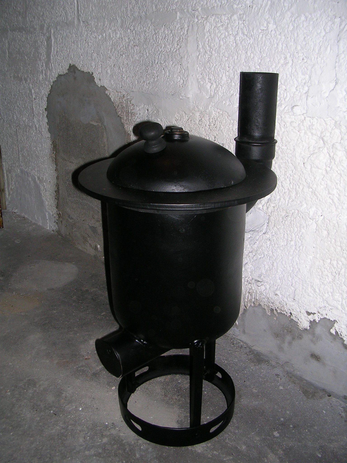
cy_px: 232
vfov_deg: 49.0
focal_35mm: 38
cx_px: 174
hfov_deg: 37.7
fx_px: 508
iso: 50
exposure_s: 1/60.1
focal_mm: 5.8
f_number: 2.8
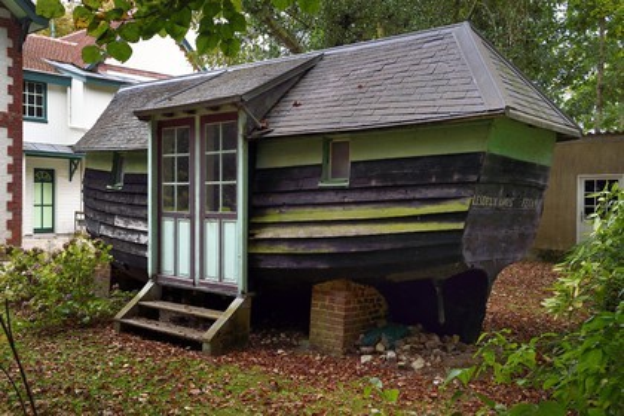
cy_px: 208
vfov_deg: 36.9
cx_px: 312
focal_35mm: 36
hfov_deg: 53.1
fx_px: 624
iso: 800
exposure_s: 1/80
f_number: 10
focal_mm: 36
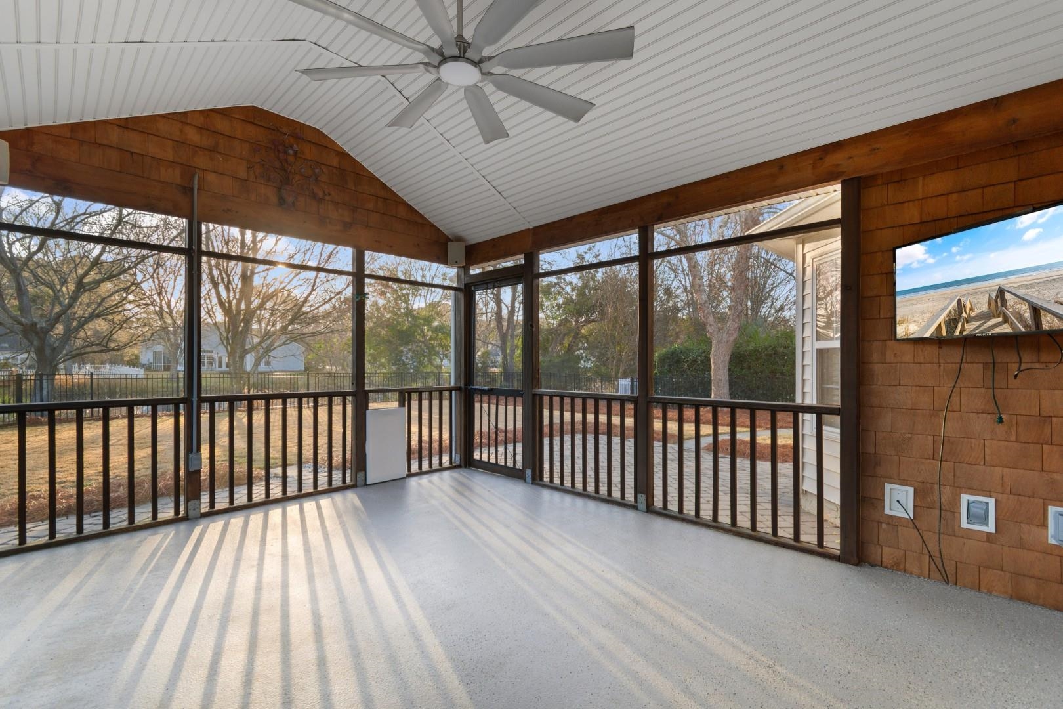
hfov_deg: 100.4
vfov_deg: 77.3
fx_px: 443
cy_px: 354
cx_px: 532
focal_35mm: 15
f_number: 4.5
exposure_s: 1/30
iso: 100
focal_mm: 10
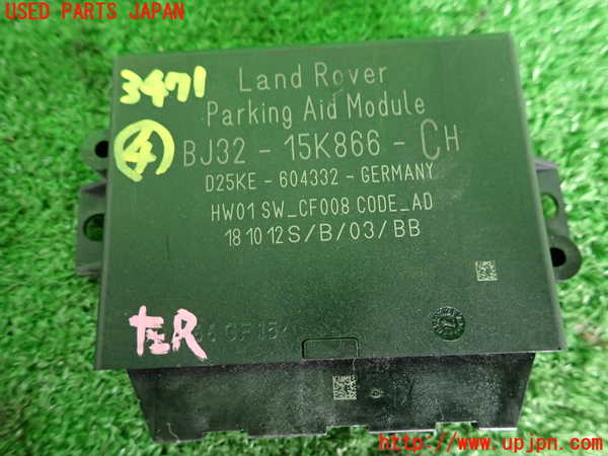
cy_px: 228
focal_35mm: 25
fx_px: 439
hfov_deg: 69.4
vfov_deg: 54.9
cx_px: 304
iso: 500
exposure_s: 1/30
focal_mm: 4.5
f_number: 2
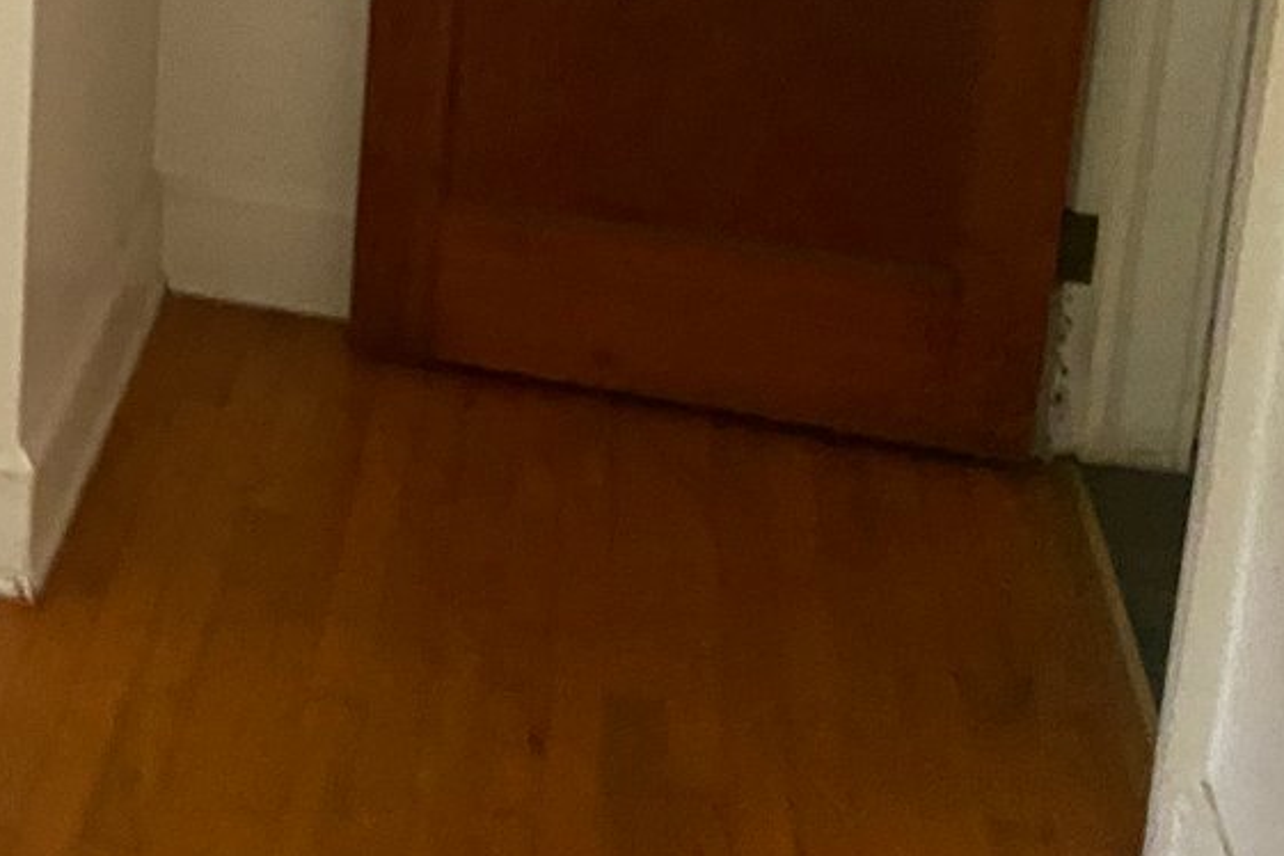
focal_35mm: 73
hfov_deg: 24.9
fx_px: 2603
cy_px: -308
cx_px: -274
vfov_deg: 17.3
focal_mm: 4.25
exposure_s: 1/40
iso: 500
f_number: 1.8
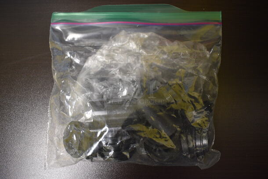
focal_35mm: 27
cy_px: 90
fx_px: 201
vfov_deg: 48.0
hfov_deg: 67.3
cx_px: 134
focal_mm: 18
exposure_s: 1/60
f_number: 4
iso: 1000
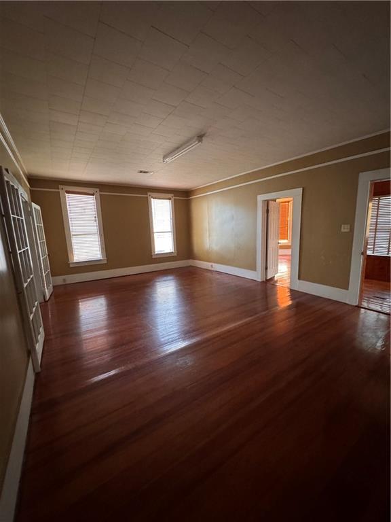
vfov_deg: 102.1
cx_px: 196
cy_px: 261
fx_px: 211
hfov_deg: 85.7
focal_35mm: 14
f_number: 2.2
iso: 1000
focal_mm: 2.22
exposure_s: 1/60
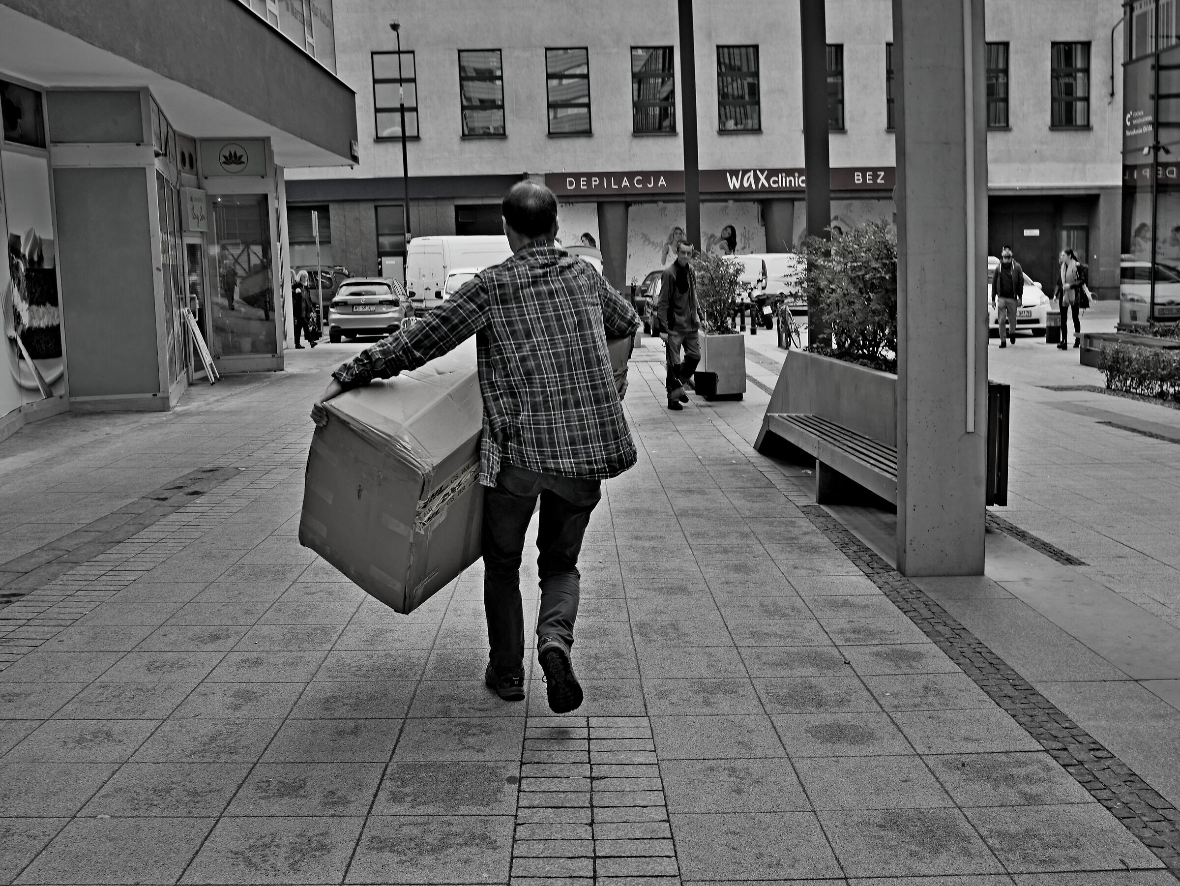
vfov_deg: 37.7
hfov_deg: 49.0
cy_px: 443
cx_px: 590
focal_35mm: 38
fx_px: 1296
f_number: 5
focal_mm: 19
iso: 200
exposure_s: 1/250
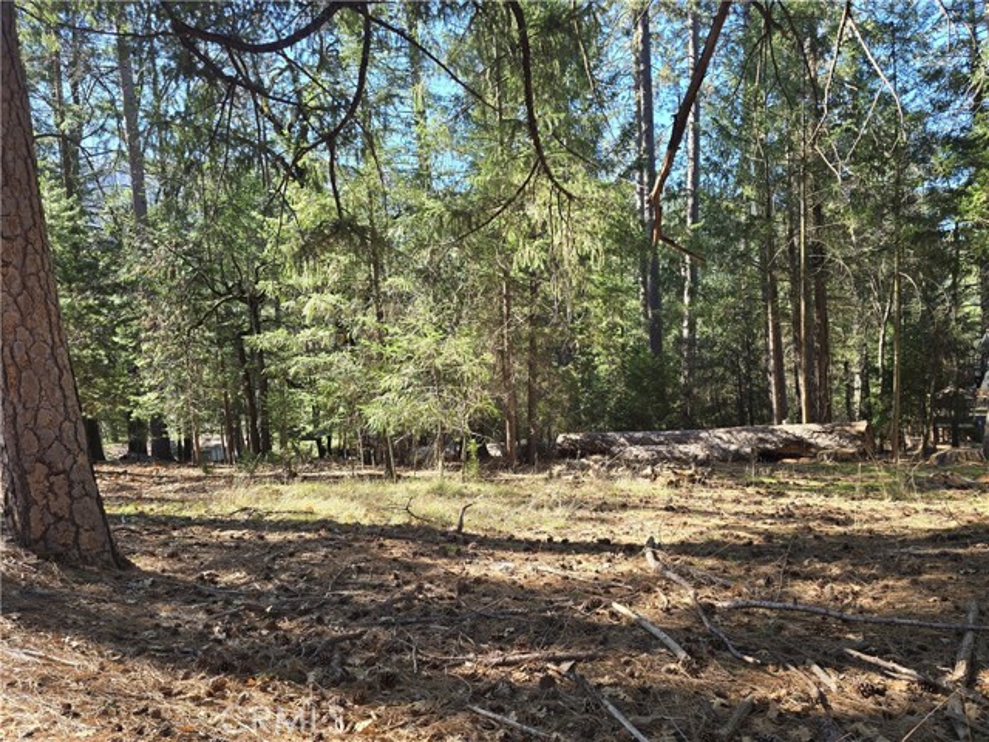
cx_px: 494
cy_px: 371
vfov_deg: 58.9
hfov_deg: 73.9
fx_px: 657
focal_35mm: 23
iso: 32
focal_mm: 6.3
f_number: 1.7
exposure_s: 1/180
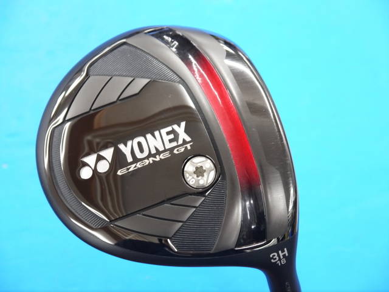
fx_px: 944
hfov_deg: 23.3
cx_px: 194
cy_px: 146
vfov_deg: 17.6
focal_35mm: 84
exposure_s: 1/50
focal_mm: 42
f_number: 5.6
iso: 800
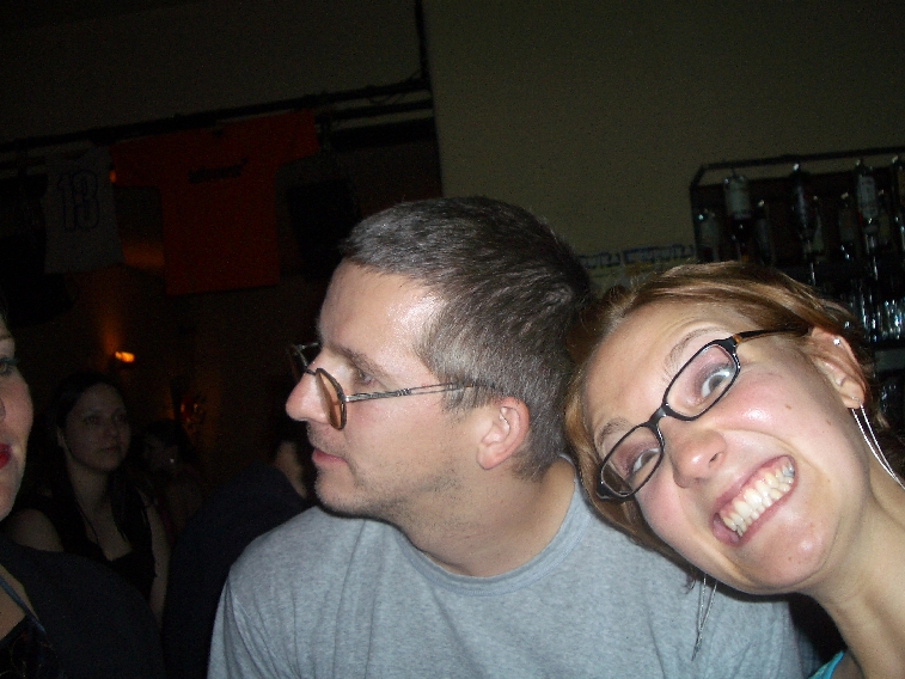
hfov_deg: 50.1
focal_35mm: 37
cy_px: 331
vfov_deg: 38.7
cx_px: 477
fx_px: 967
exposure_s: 1/60
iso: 100
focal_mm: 5.8
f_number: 2.6
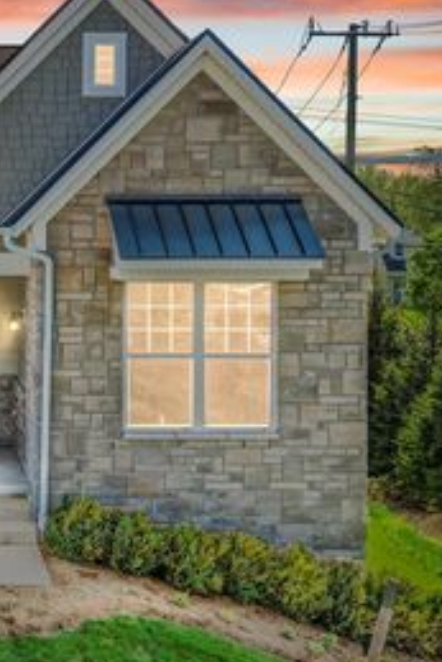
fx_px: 993
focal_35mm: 54
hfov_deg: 22.9
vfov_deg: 36.7
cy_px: 267
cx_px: -100
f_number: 5.6
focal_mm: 10.26
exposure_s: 1/320
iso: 100
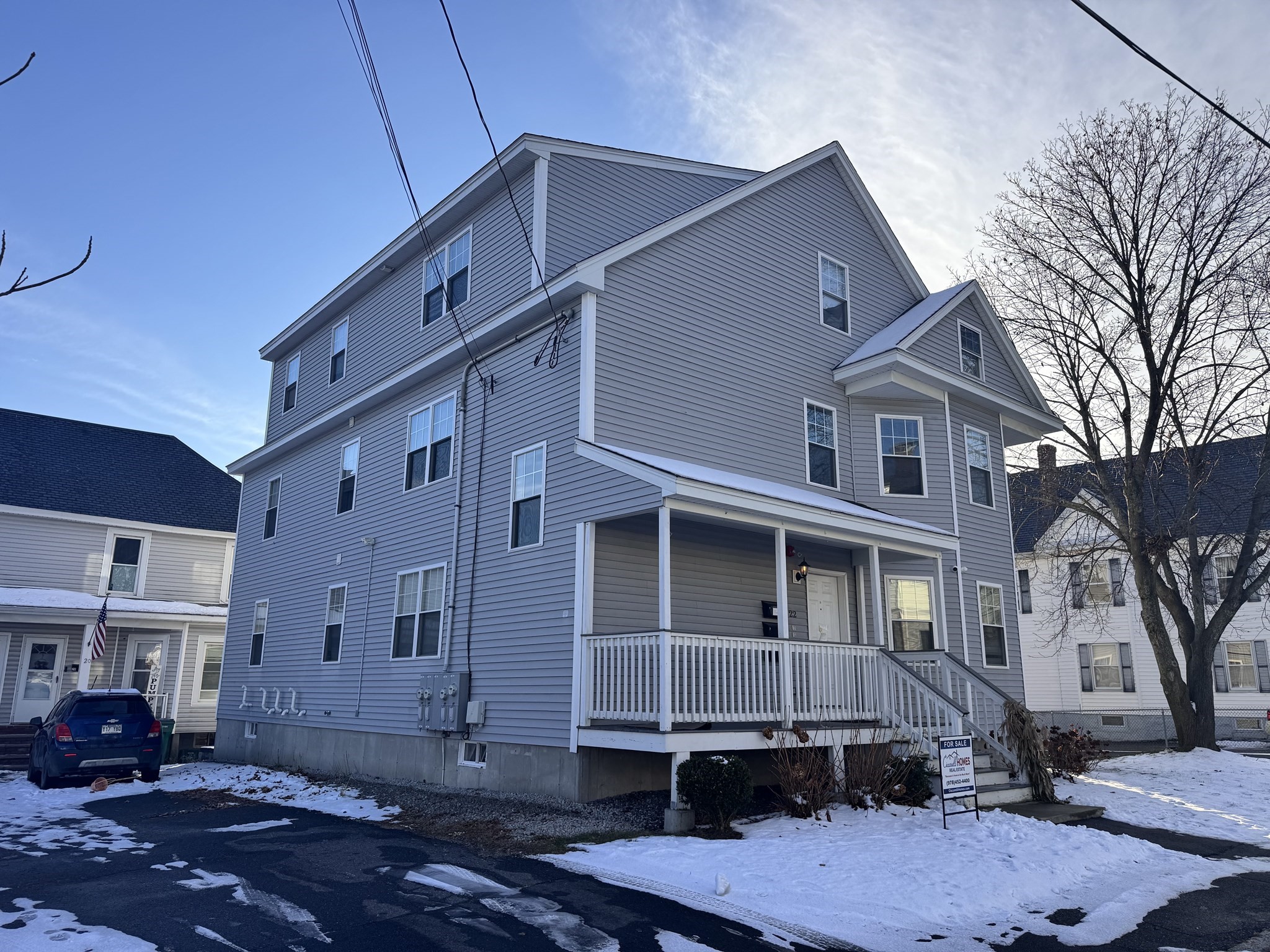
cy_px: 476
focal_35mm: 24
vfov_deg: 56.8
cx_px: 635
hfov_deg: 71.6
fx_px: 881
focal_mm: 6.76
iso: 80
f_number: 1.78
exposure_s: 1/2959
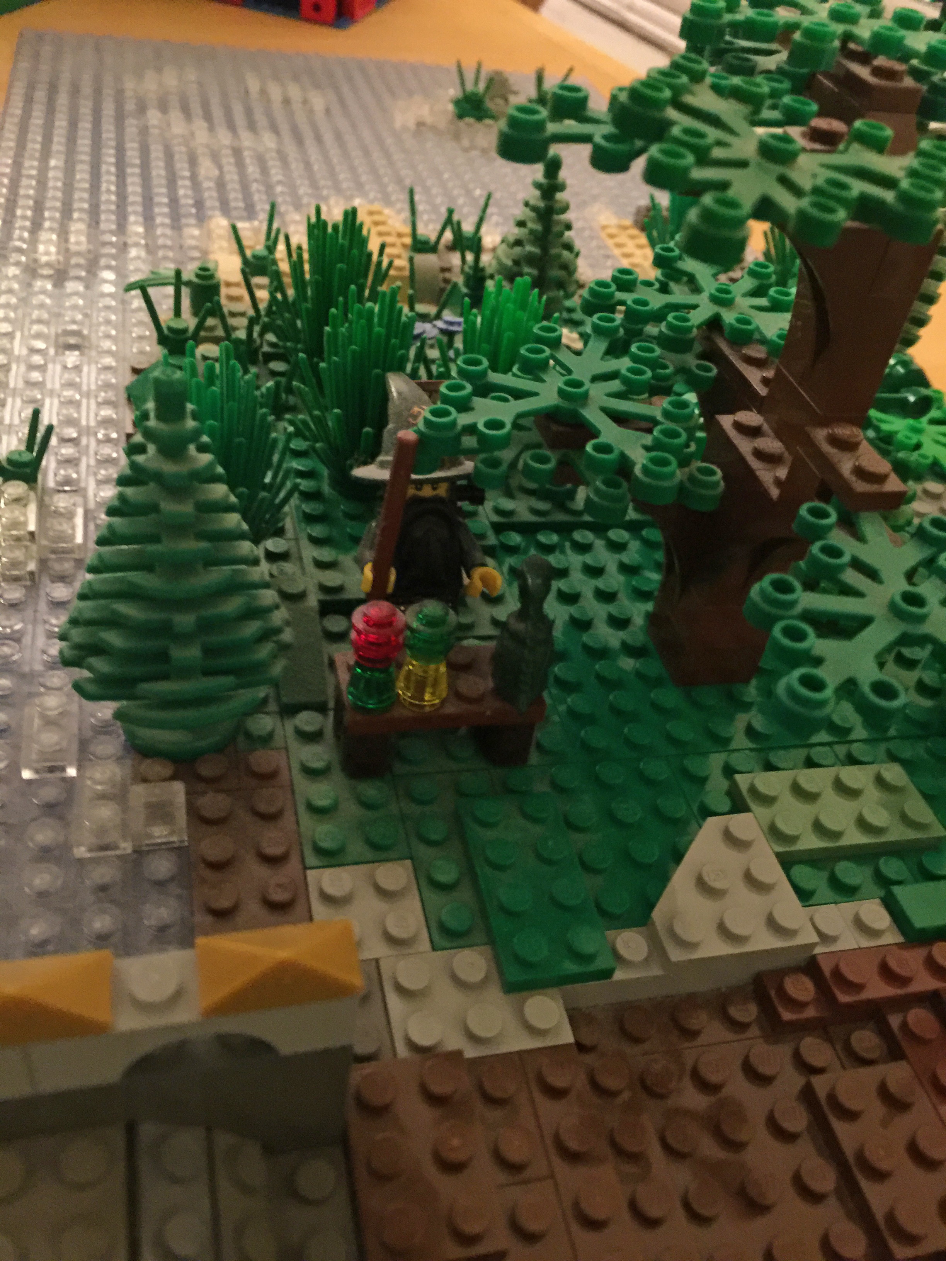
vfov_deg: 61.7
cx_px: 473
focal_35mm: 29
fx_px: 1057
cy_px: 630
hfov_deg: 48.2
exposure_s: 1/4
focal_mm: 4.15
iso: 160
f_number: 2.2
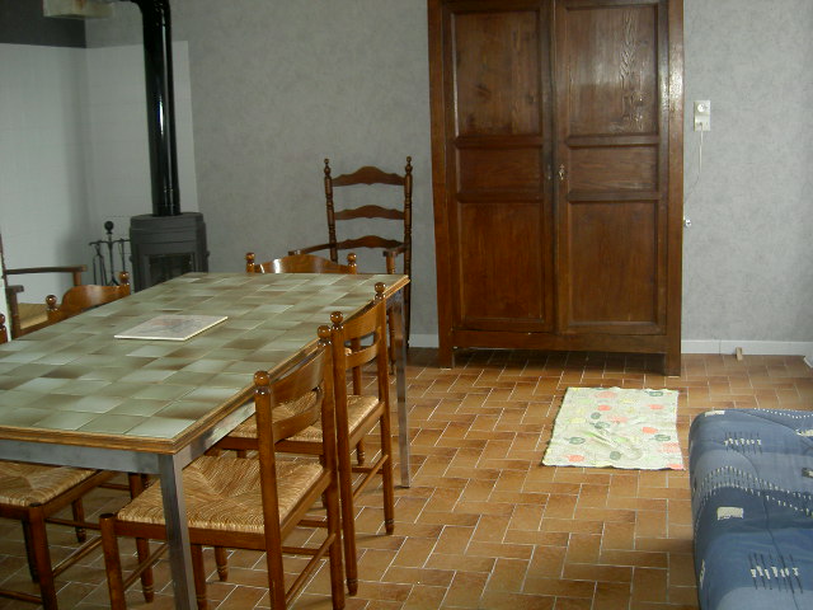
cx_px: 406
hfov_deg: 47.9
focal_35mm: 39
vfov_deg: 36.8
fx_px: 916
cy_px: 305
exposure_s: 1/59.5
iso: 100
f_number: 2.8
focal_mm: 8
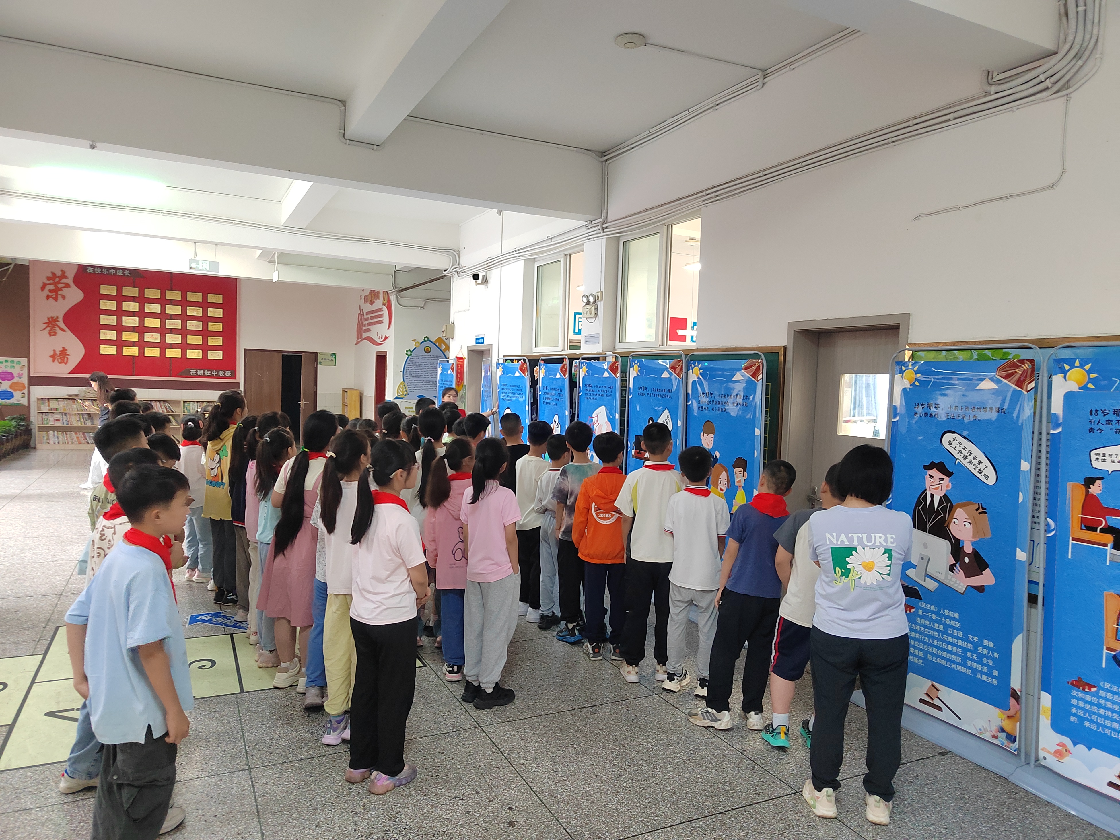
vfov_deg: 58.9
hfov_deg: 73.9
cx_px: 560
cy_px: 420
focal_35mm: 23
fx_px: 744
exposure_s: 1/50
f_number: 1.9
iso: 3063
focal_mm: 5.52
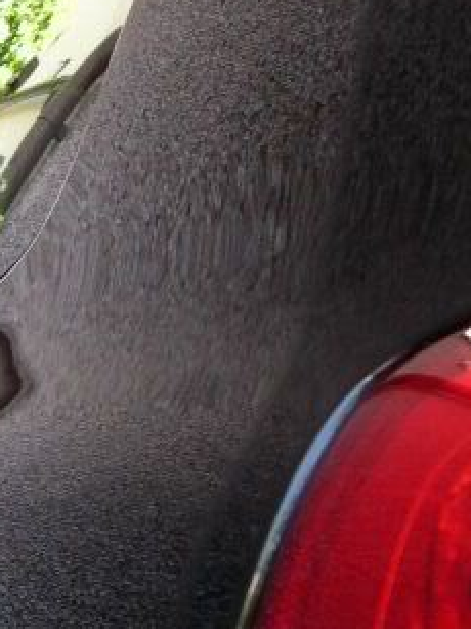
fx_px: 1797
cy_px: 498
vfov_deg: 19.6
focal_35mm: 99
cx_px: -94
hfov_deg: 14.5
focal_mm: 8
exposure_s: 1/49.2
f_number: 2.8
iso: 100
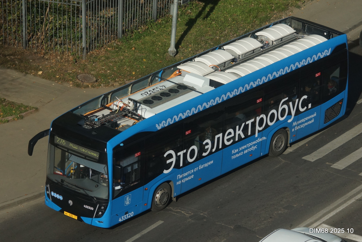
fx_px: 2263
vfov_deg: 6.1
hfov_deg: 9.1
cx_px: 181
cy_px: 121
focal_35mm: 225
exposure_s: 1/1000
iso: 400
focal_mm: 150
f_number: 9
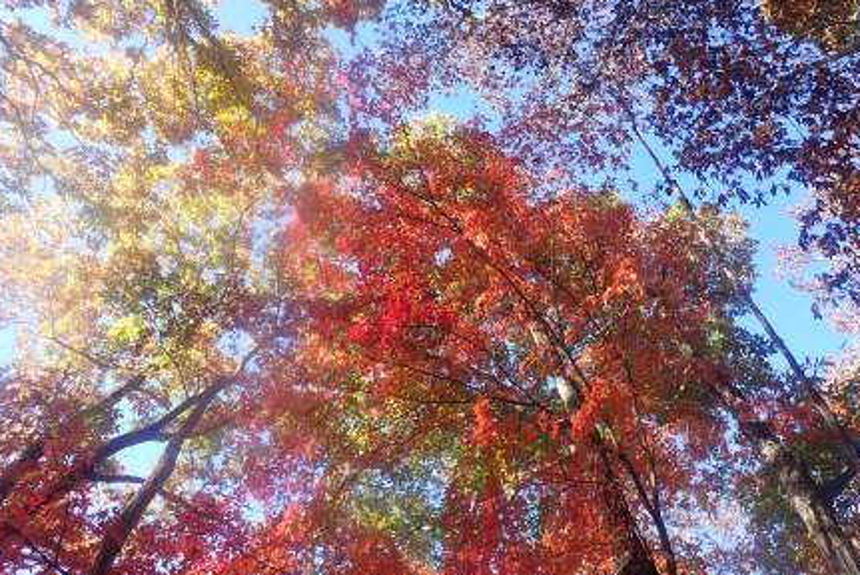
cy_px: 270
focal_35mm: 27
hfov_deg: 67.3
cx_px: 427
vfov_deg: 48.0
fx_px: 645
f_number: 2.8
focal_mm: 4.5
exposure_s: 1/250
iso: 100
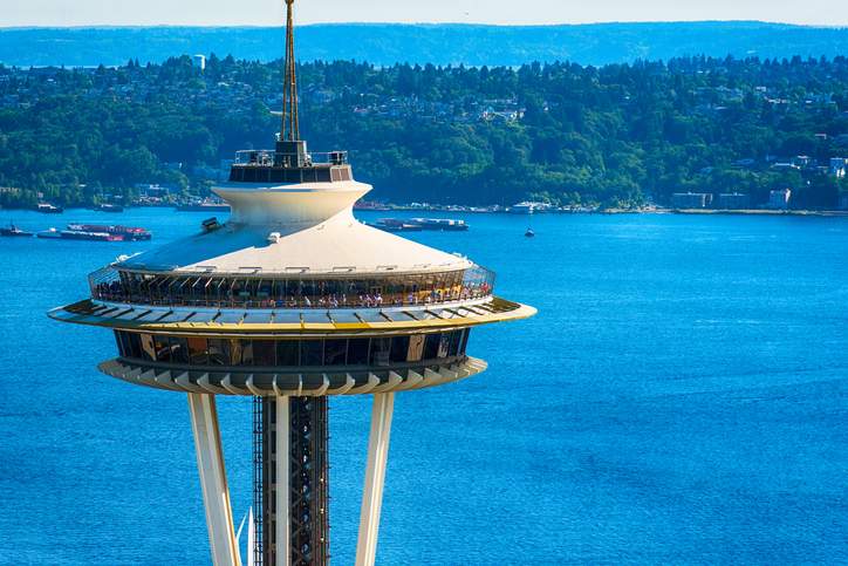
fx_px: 2827
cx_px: 424
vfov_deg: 11.4
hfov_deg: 17.1
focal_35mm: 120
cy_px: 283
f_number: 8
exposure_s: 1/1600
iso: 640
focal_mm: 120
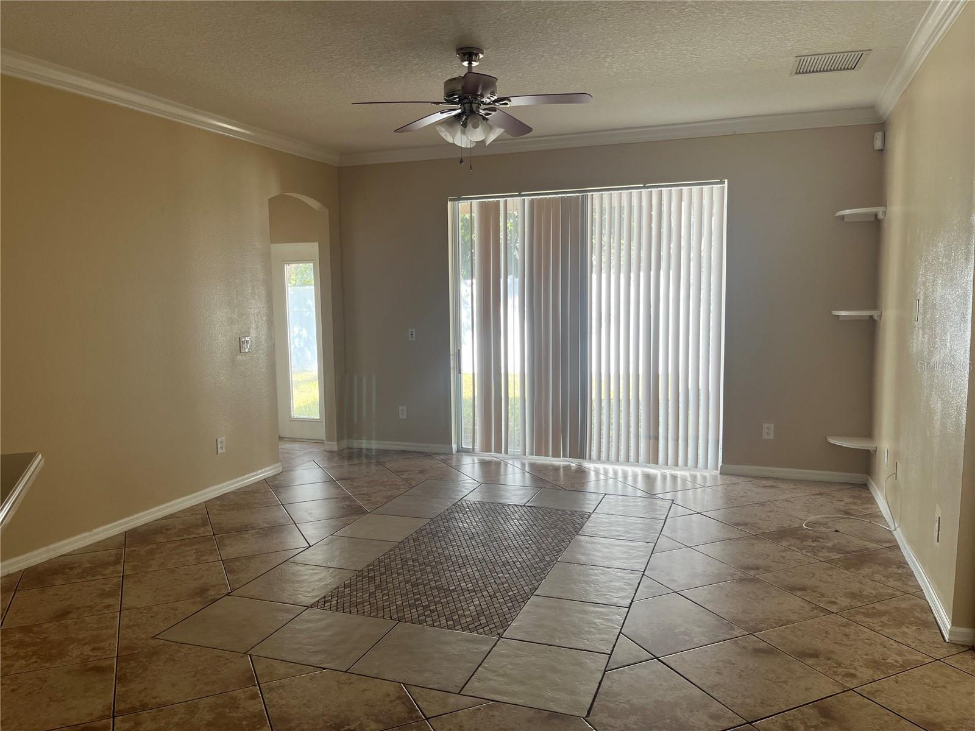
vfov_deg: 53.1
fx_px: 732
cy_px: 366
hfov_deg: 67.3
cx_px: 488
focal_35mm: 26
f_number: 1.6
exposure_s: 1/141
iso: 64
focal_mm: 5.1
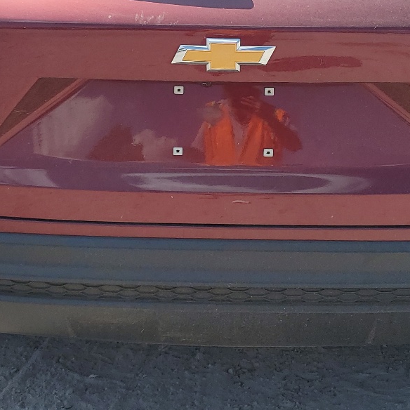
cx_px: 224
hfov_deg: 27.3
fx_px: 844
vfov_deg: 27.0
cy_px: 105
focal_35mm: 63
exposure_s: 1/3333
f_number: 1.5
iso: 50
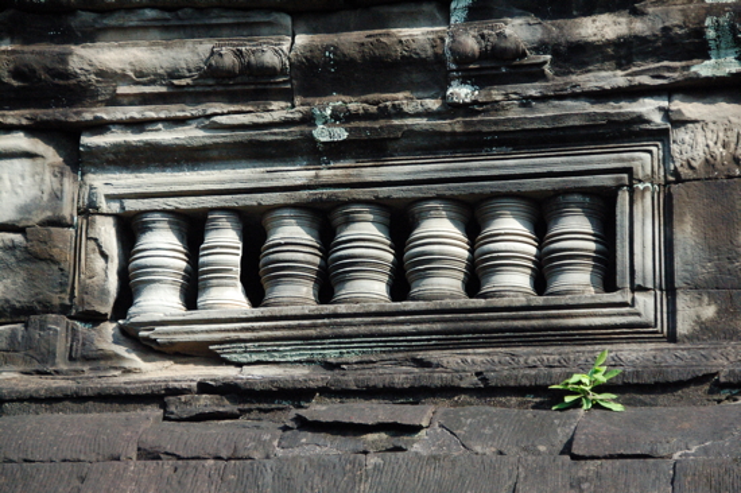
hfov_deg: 14.9
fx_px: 2839
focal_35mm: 138
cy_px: 246
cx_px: 370
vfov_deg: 9.9
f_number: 5.6
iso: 1600
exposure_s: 1/1600
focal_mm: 92
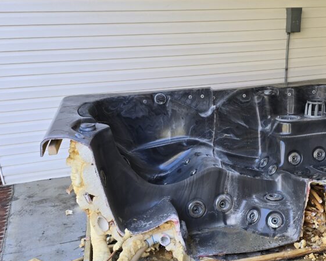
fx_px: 396
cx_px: 228
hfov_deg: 43.9
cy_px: 199
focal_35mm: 41
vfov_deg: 35.6
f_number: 1.7
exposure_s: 1/180
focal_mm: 6.3
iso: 80
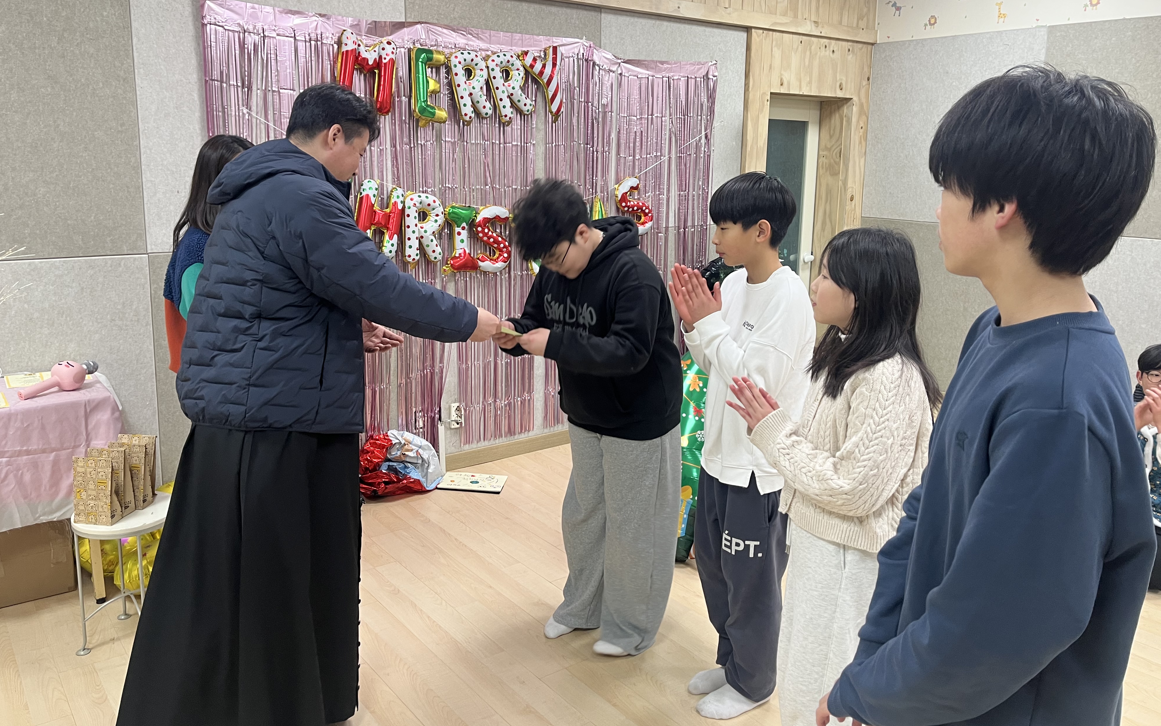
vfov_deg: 44.4
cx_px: 578
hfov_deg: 66.5
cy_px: 300
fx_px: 886
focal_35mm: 28
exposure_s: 1/60
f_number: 1.6
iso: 80
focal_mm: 5.1
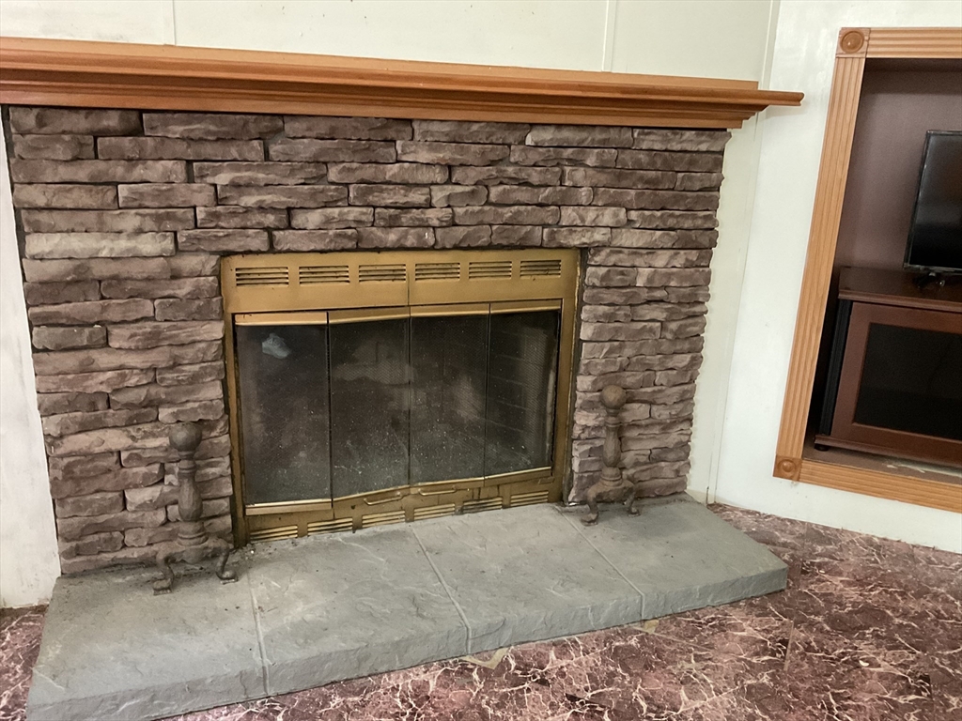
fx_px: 806
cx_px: 481
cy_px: 360
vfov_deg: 48.2
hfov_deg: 61.7
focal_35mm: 29
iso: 400
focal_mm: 3
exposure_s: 1/30
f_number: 1.8
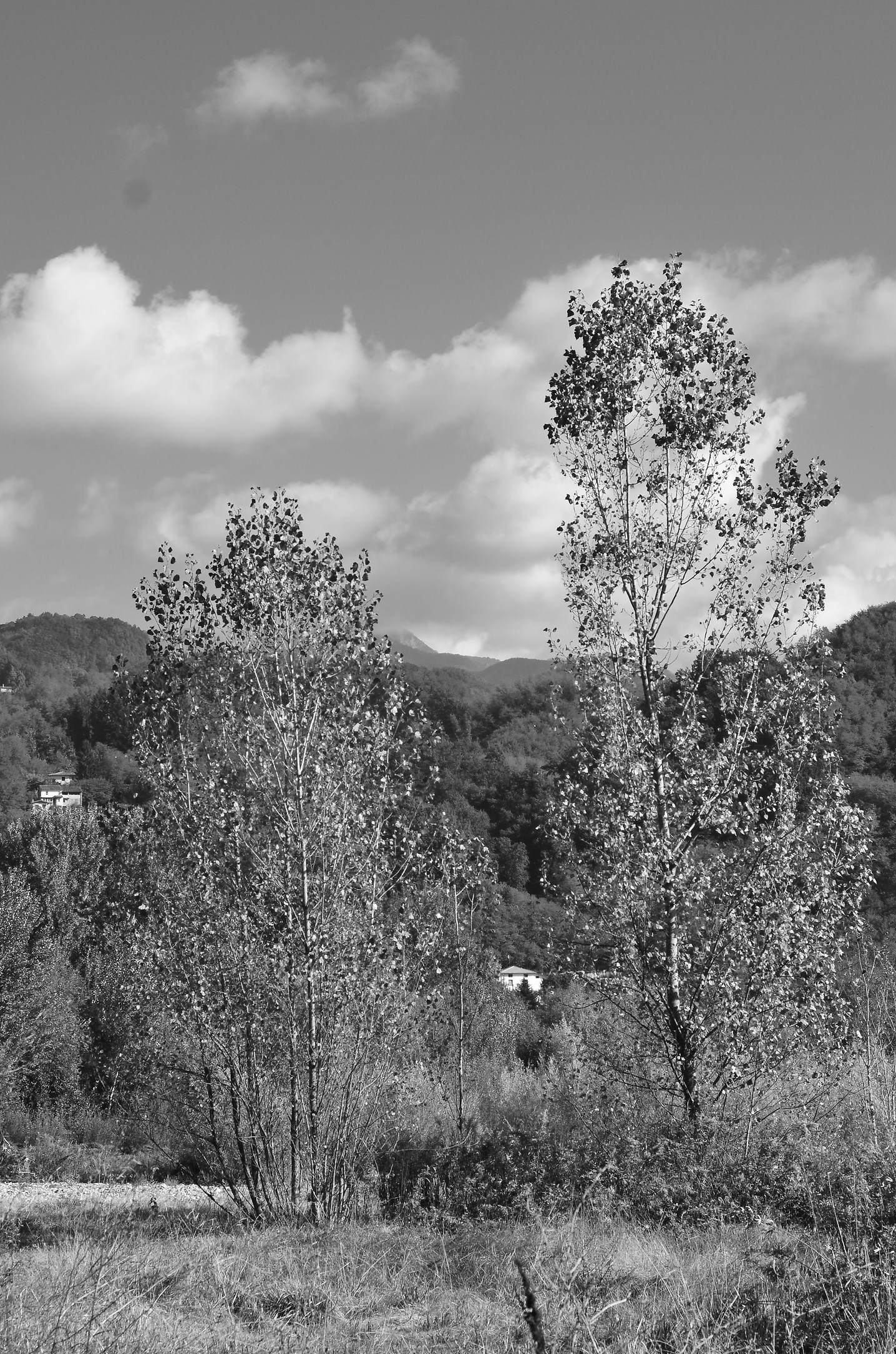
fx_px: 3113
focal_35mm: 83
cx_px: 466
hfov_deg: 16.4
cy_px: 684
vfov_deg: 24.5
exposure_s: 1/400
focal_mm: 50
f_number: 7.1
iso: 100
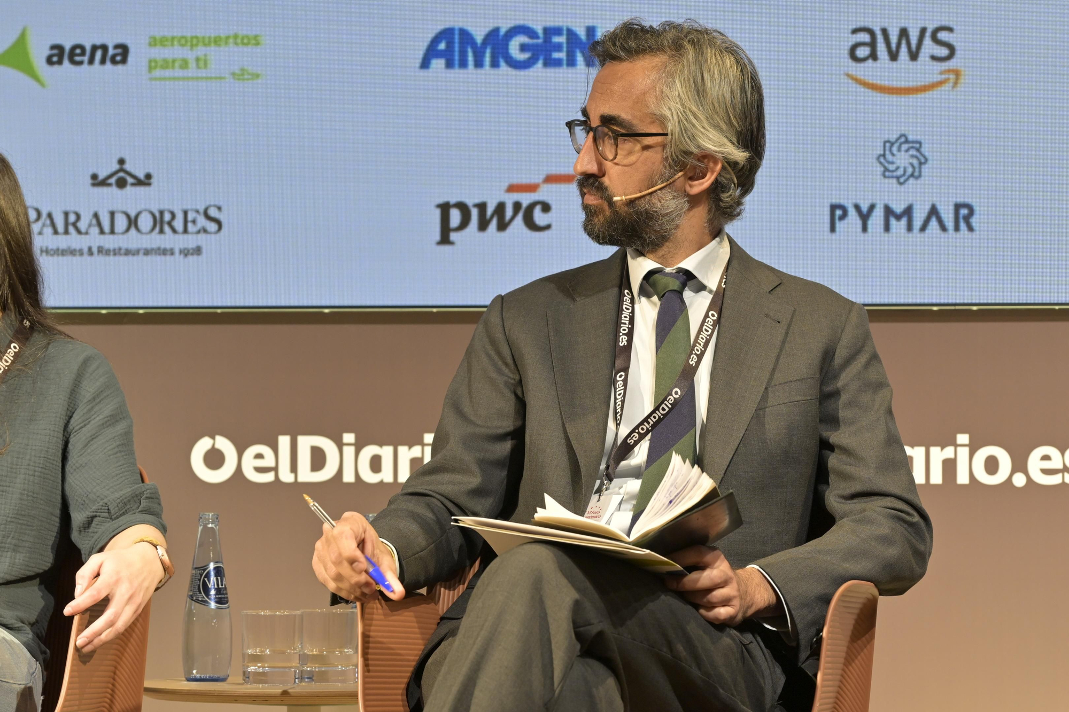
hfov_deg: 16.9
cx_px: 534
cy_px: 356
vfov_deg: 11.3
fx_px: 3592
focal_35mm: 121
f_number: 4.5
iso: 400
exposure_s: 1/80
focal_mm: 81
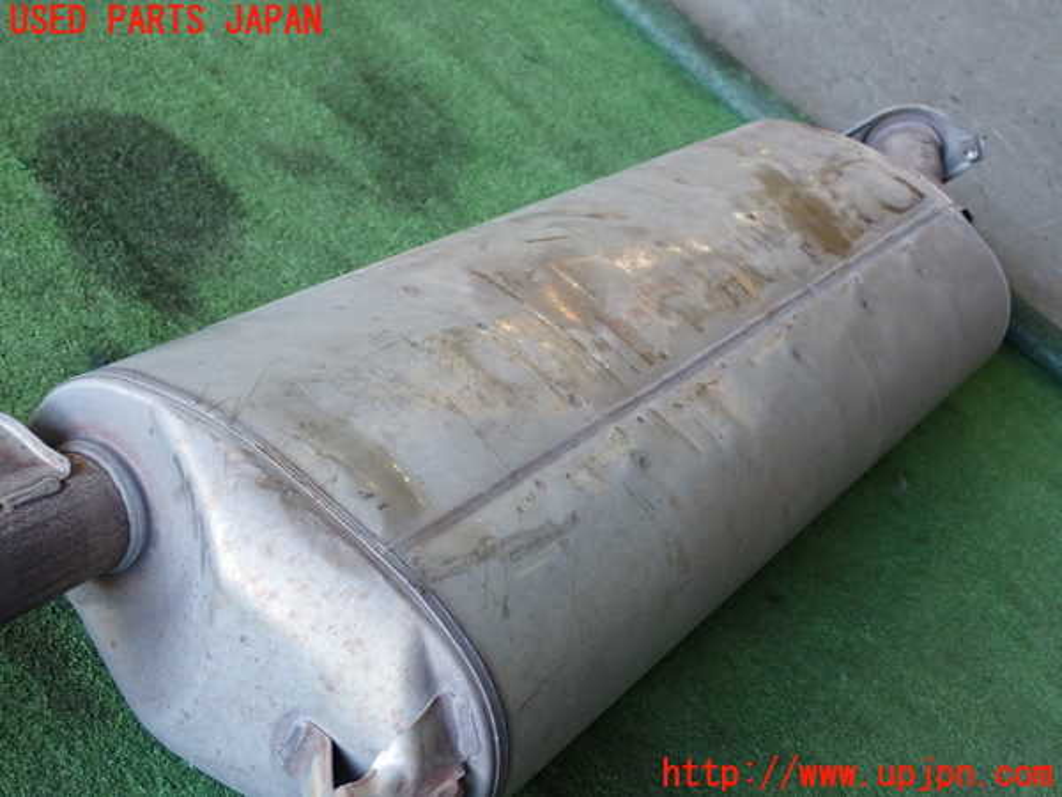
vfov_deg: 27.0
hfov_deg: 35.5
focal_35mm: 54
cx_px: 531
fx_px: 1657
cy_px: 398
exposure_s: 1/50
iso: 320
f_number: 3.3
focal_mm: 9.65
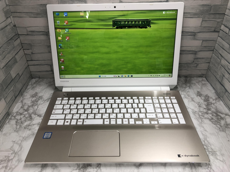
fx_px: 186
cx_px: 115
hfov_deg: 63.4
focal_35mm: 28
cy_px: 86
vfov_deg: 49.7
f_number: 1.8
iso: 25
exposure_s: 1/40
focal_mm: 3.99
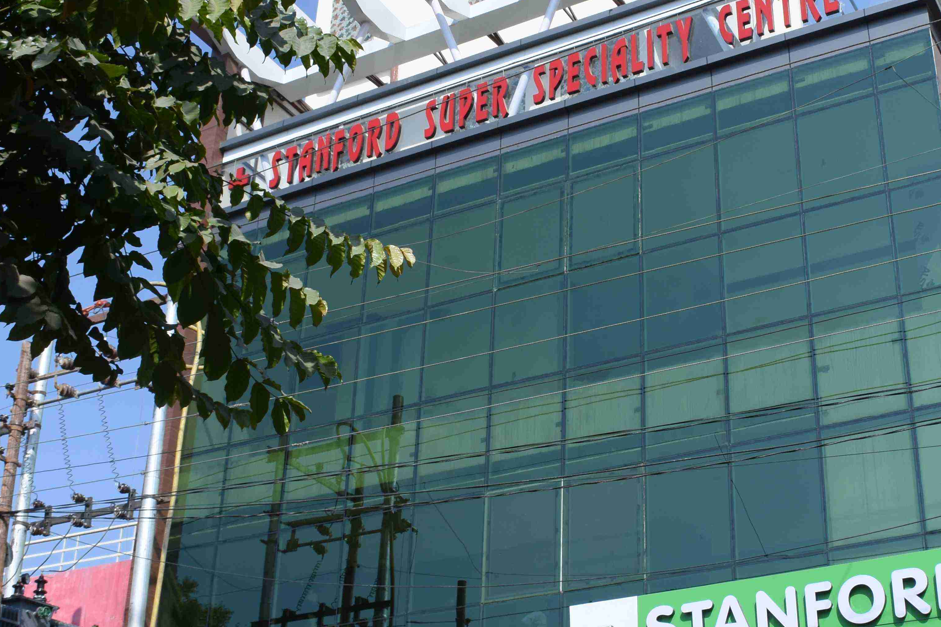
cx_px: 610
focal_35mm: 53
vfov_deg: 25.5
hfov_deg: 37.2
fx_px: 1385
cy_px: 322
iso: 160
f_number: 11
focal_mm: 18
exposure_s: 1/200
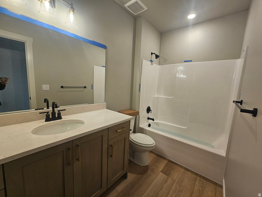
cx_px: 131
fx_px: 98
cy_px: 98
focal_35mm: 13
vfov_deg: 89.9
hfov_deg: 106.2
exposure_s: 1/60
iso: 80
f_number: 2.2
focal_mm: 2.2
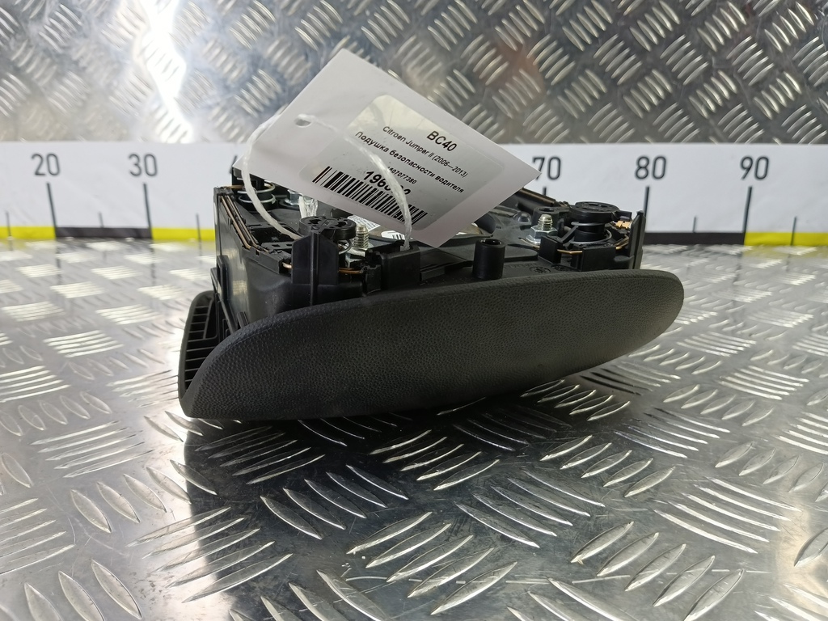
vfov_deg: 58.9
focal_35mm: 23
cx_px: 414
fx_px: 550
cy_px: 310
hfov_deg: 73.9
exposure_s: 1/50
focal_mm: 4.11
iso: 179
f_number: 1.6
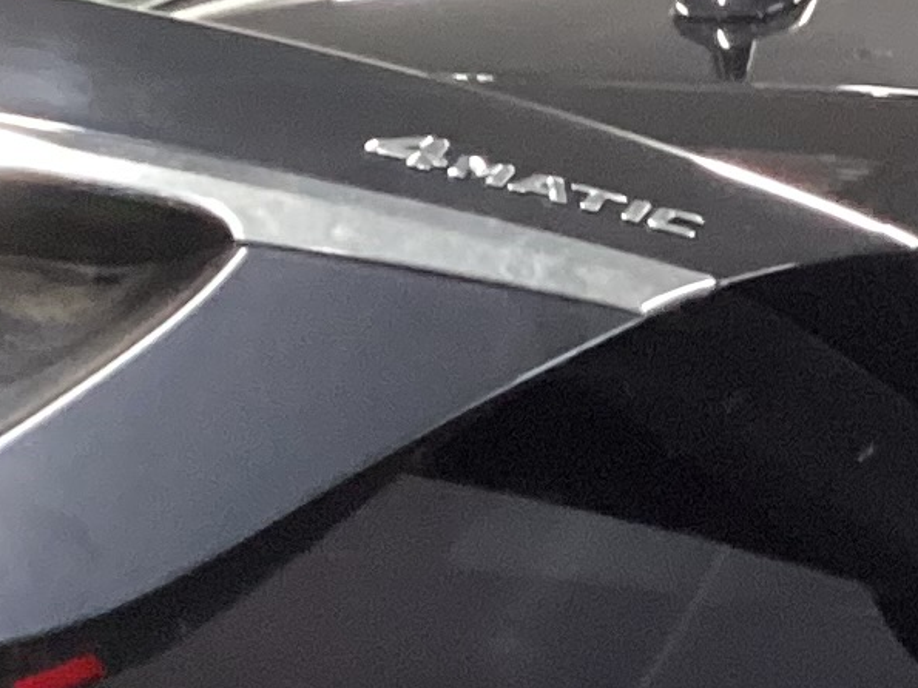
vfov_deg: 8.4
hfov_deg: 11.6
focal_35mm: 170
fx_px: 4507
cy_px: 1233
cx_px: 409
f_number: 2.4
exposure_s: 1/40
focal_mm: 3.3
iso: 320
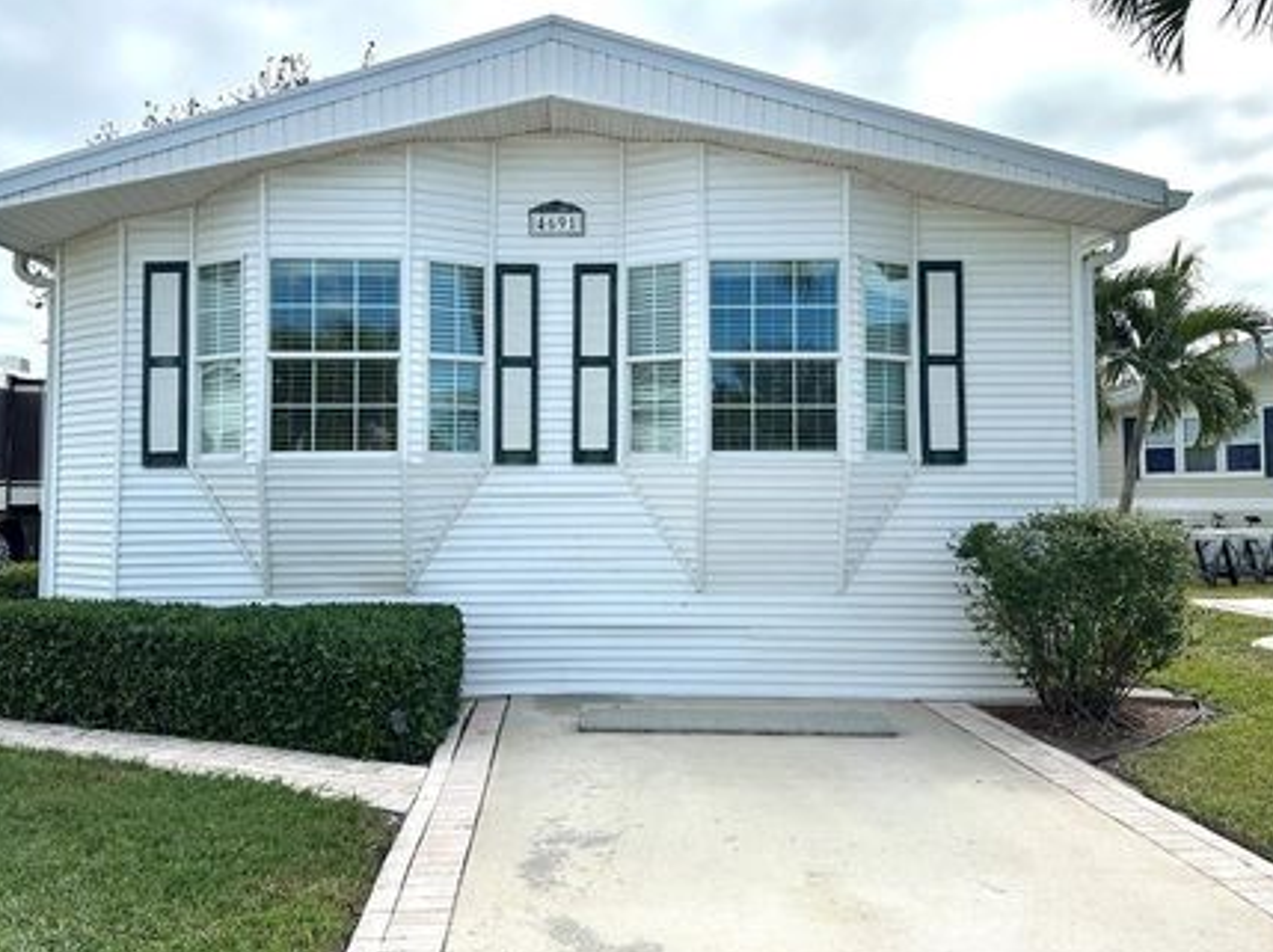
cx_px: 579
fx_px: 1029
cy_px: 437
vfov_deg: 49.6
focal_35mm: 28
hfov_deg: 63.4
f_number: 1.78
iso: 80
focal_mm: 6.86
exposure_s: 1/5848
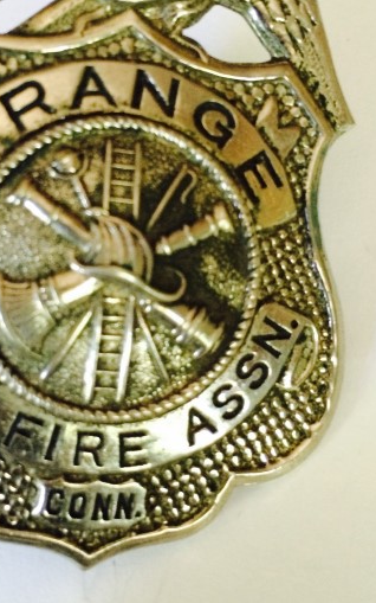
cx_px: 115
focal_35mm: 48
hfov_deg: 26.7
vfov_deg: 41.8
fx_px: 787
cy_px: 264
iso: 320
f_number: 2.2
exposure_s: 1/30
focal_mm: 4.12
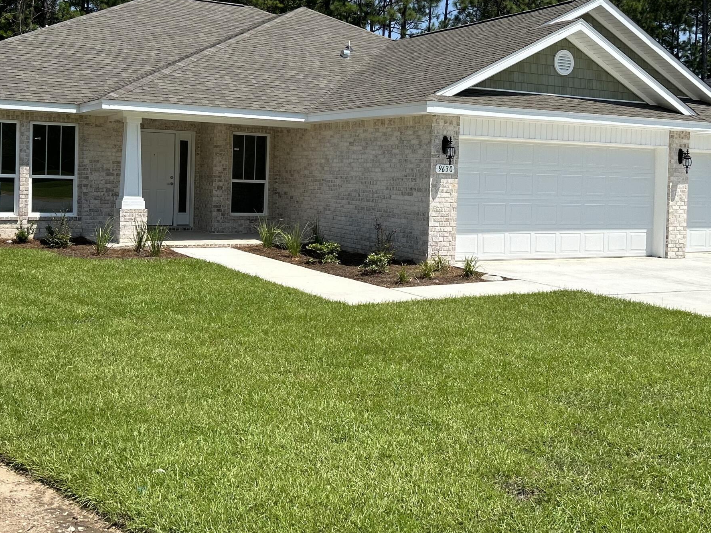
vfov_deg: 32.7
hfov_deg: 42.9
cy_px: 191
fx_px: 904
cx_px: 386
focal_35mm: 44
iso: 50
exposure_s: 1/5319
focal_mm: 5.7
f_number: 1.5
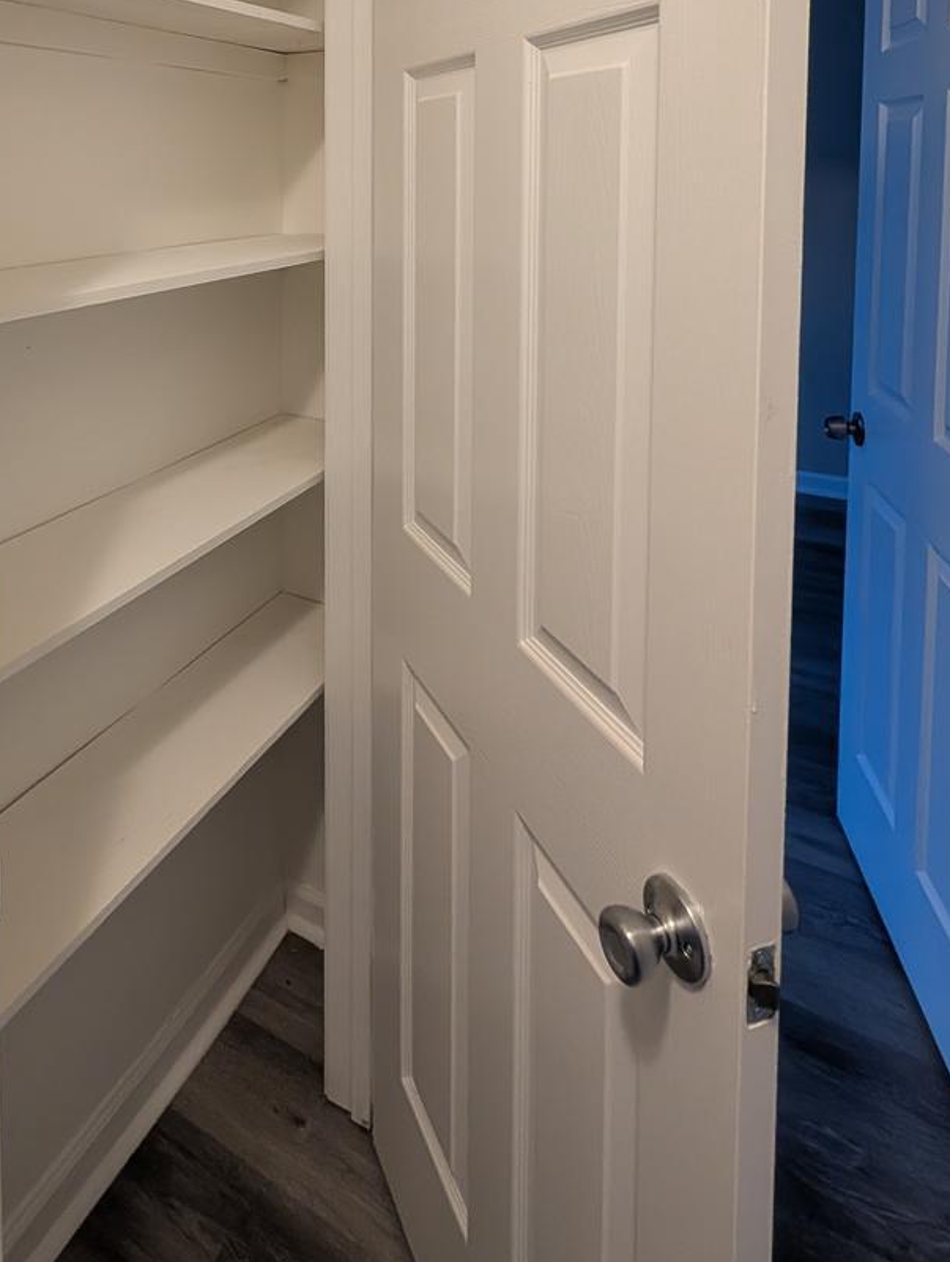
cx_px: 317
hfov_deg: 57.7
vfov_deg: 65.8
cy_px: 221
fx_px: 840
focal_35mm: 23
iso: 270
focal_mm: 2.02
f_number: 1.7
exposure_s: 1/99.1
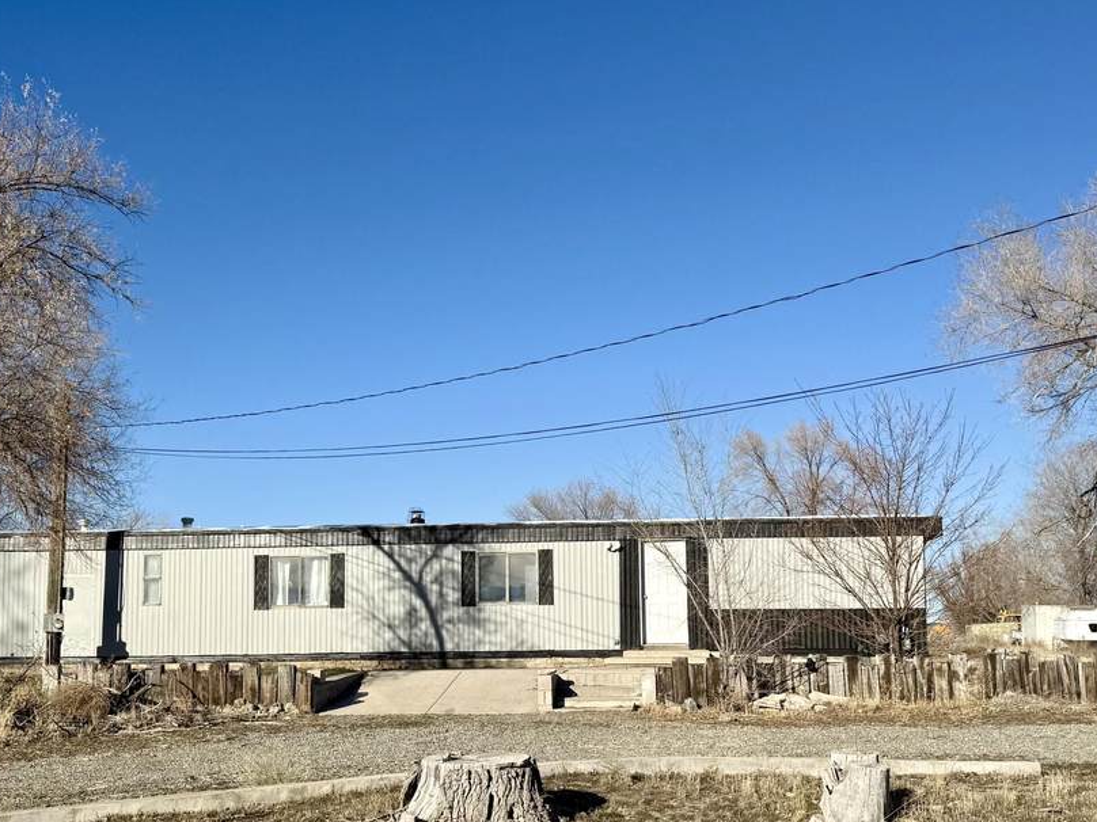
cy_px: 540
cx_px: 544
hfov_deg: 49.0
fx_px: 1204
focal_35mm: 38
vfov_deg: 37.4
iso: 80
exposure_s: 1/7353
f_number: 1.78
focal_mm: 6.76
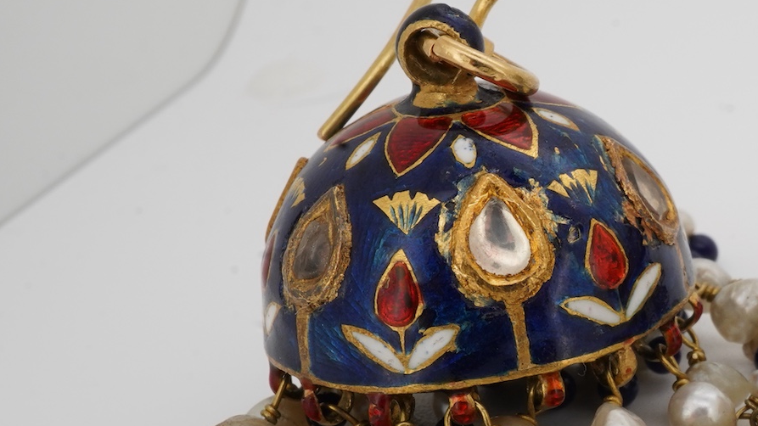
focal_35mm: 95
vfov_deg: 12.7
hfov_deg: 21.8
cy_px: 306
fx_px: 1909
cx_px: 719
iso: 400
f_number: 22
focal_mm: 30
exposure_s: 1/125
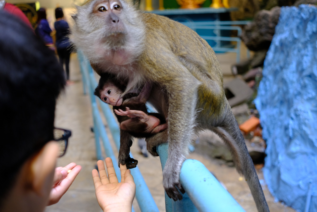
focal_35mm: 41
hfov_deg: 47.4
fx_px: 361
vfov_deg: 32.6
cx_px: 158
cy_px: 106
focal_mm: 27
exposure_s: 1/60
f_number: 2.8
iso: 640
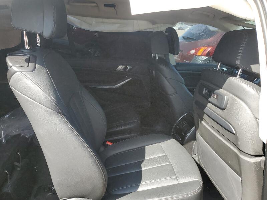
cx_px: 134
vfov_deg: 53.1
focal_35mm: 26
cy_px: 100
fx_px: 201
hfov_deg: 67.3
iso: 50
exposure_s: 1/303
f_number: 1.5
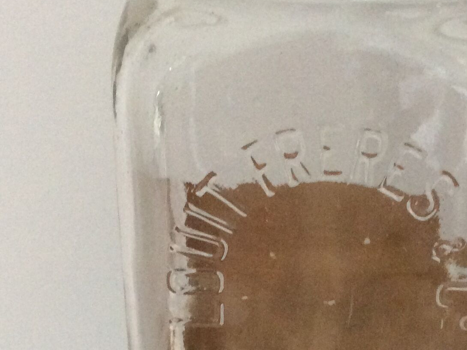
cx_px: 326
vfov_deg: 19.2
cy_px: 288
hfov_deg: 25.5
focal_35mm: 76
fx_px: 1025
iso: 200
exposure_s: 1/25
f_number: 2.4
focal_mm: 3.3
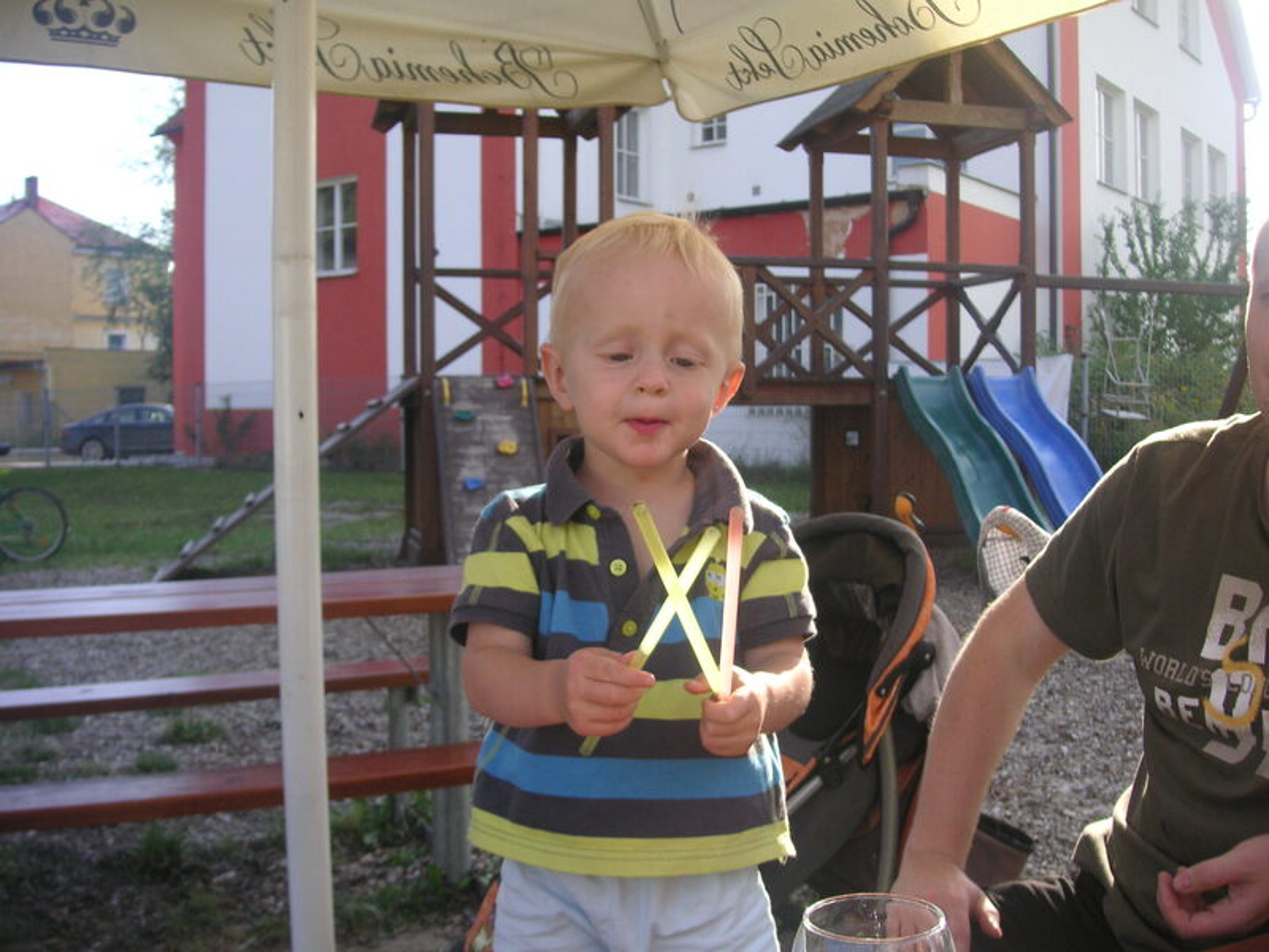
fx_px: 1356
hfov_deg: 50.1
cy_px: 476
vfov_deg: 38.7
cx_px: 634
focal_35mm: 37
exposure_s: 1/350
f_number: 2.8
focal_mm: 6.1
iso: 50
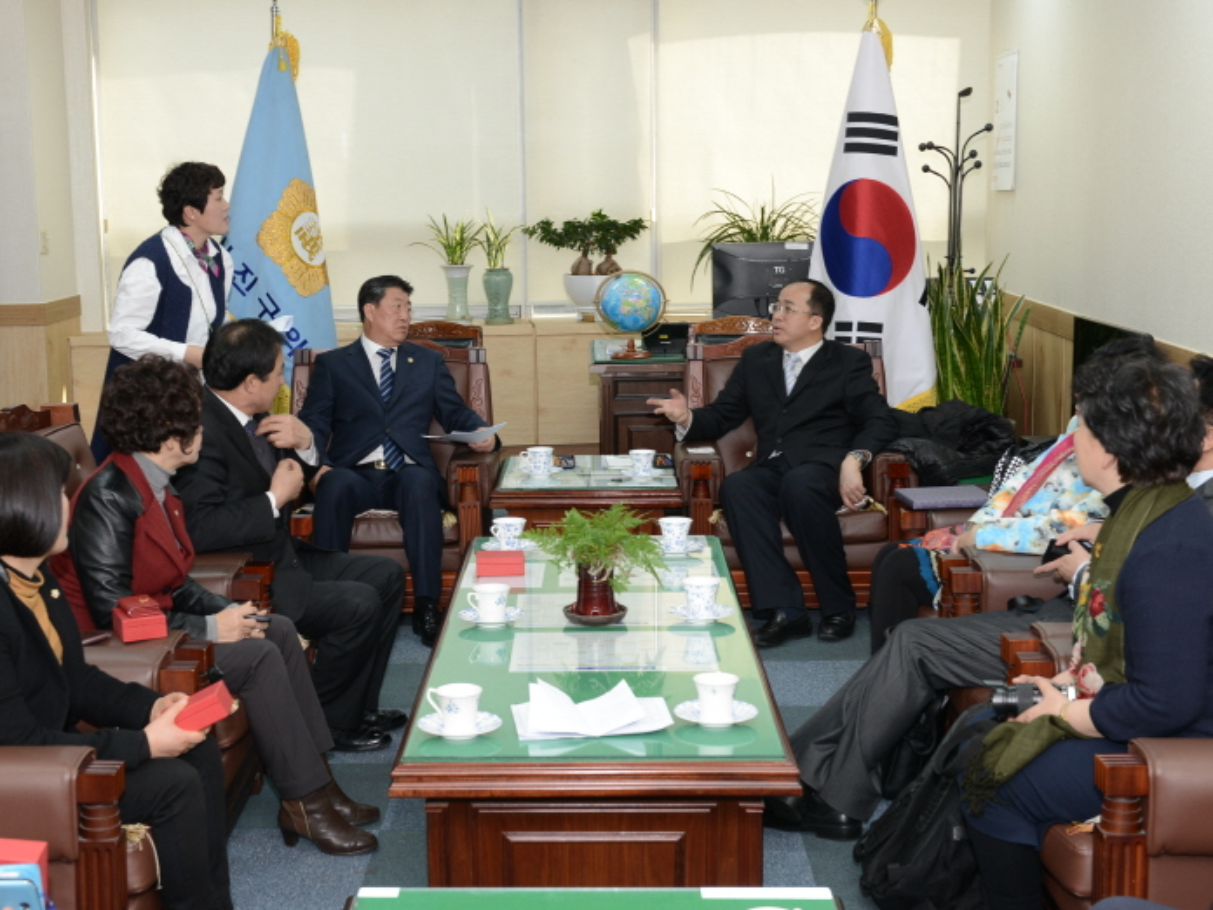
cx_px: 523
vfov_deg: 27.5
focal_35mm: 53
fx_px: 1857
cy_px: 456
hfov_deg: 36.1
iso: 800
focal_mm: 48
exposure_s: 1/60
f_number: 7.1
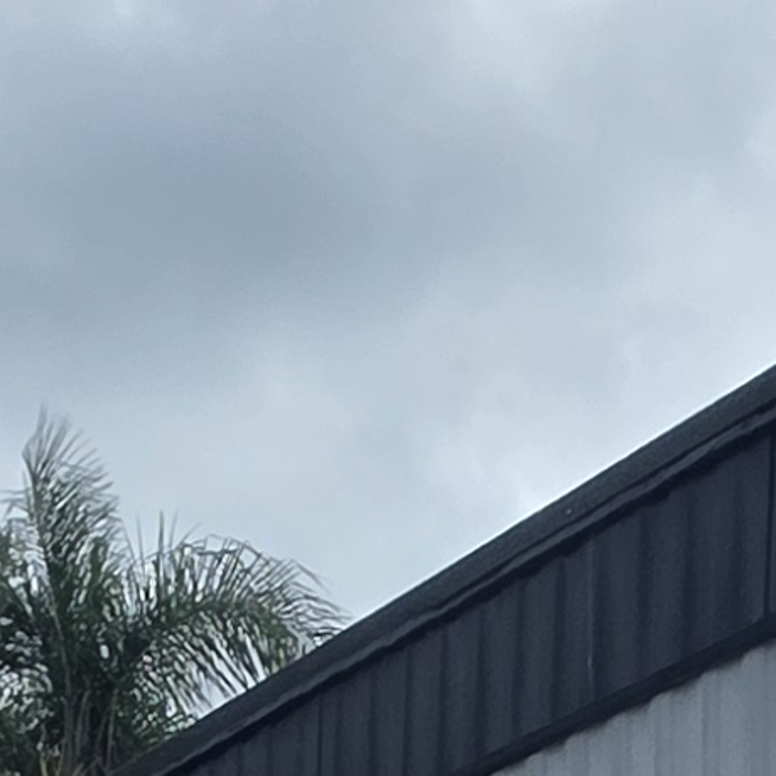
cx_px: 818
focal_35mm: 100
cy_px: 1898
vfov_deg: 12.9
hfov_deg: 16.9
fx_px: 2536
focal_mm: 2.2
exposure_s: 1/2835
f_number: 1.9
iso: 40
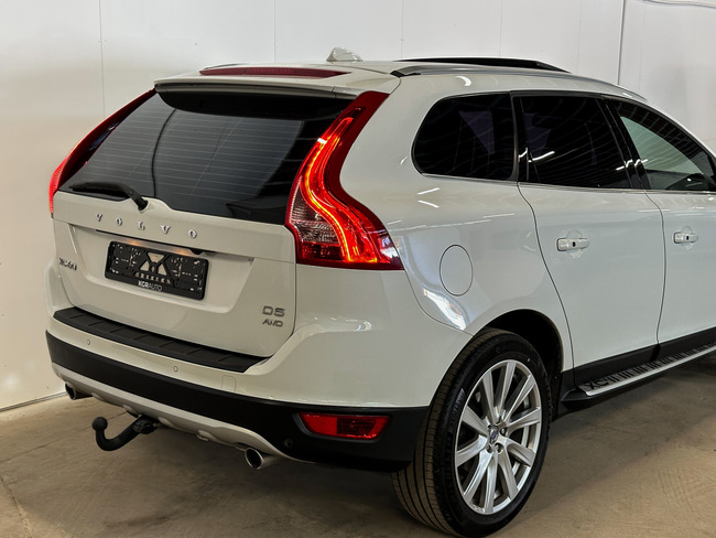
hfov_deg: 39.6
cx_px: 358
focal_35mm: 48
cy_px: 269
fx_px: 993
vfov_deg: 30.3
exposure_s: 1/50
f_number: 1.78
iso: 64
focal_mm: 6.86
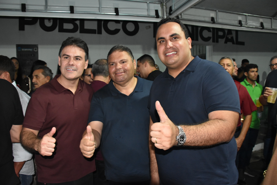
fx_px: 208
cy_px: 92
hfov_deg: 67.4
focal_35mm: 27
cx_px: 138
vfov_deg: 47.9
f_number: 5.6
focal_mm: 18
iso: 2500
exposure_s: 1/100
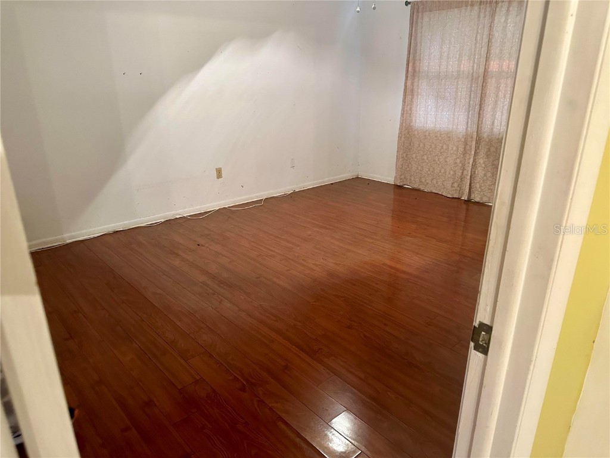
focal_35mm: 24
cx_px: 305
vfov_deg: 56.8
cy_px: 229
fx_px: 423
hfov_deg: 71.6
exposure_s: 1/40
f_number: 1.78
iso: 640
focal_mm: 6.86
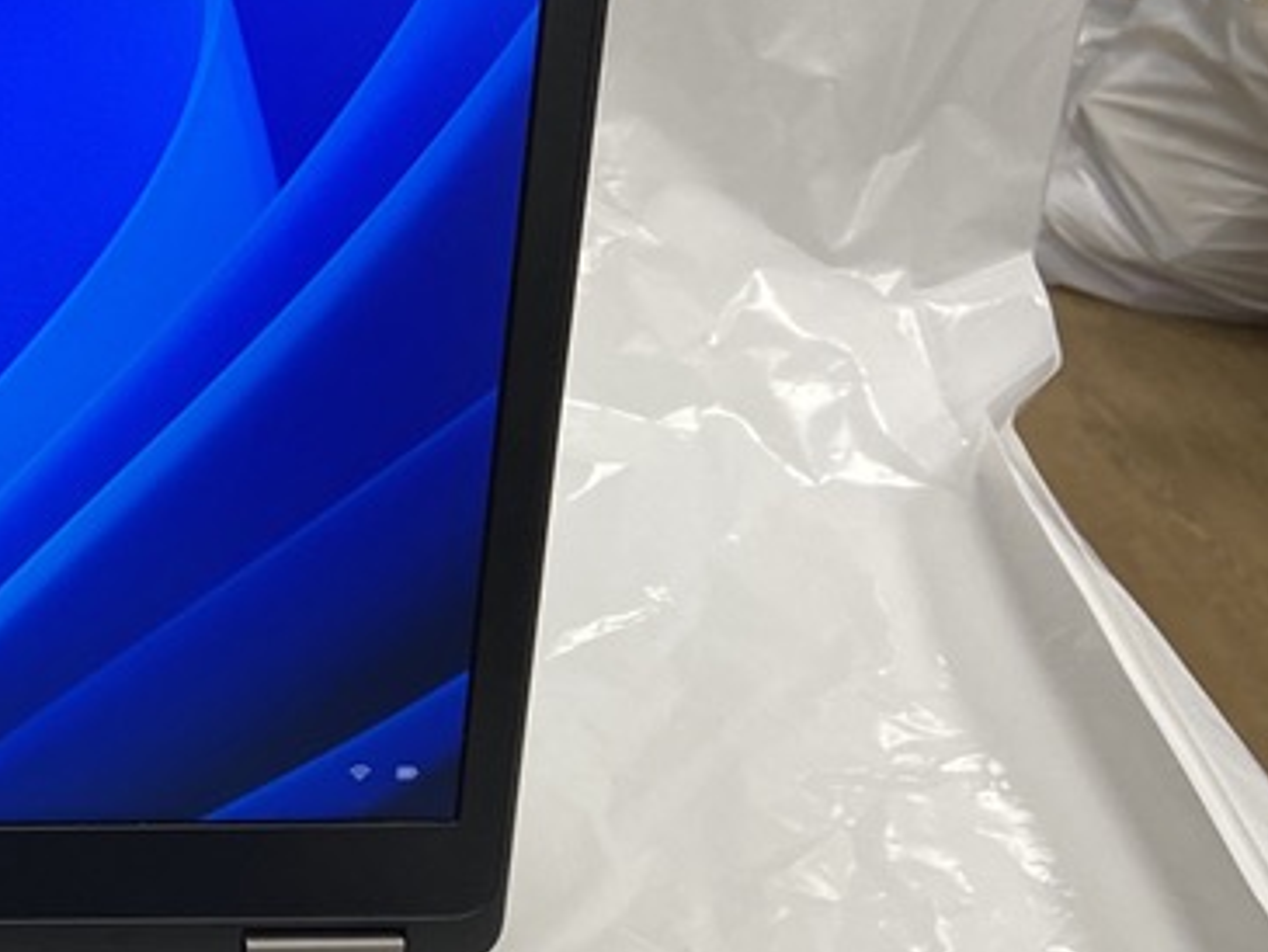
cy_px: 896
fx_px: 2675
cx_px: -344
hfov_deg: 23.7
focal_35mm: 73
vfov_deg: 19.7
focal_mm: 4.25
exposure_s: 1/112
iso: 80
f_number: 1.8
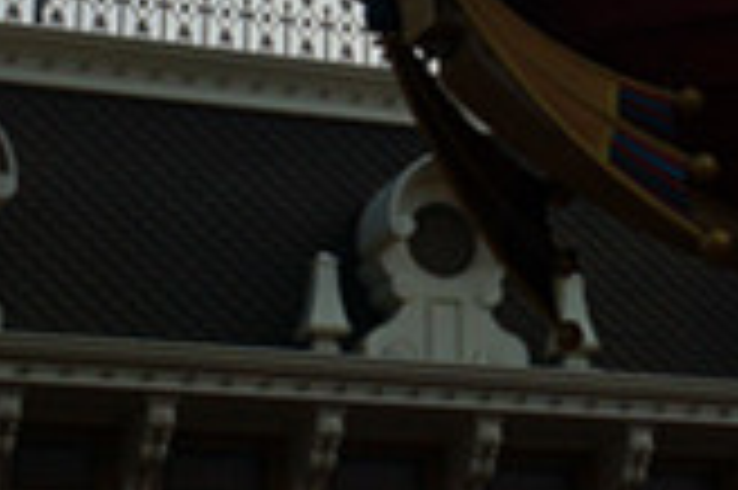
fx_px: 2929
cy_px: -641
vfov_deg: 8.8
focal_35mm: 143
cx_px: 1022
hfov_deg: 13.7
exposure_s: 1/250
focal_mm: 20
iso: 100
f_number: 13
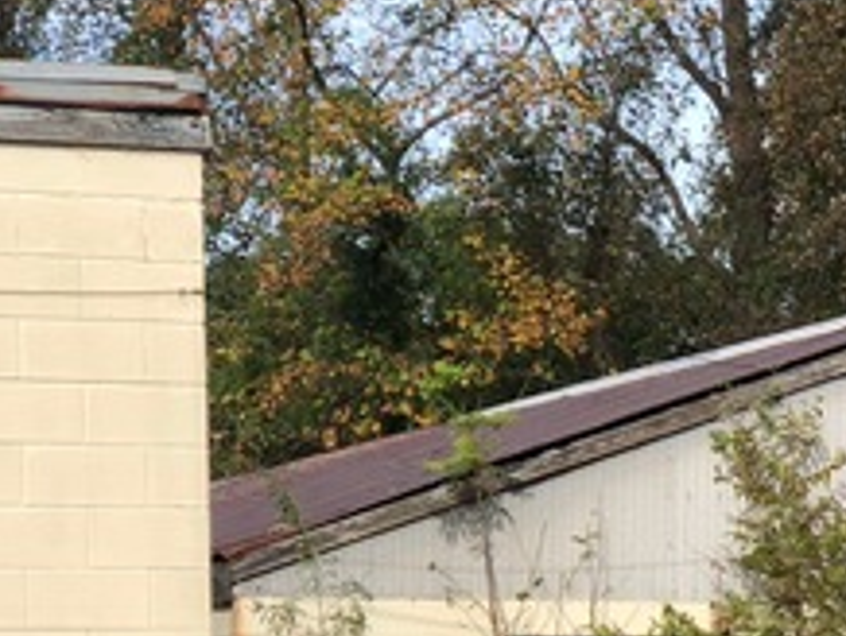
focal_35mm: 202
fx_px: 4942
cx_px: 1116
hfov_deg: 9.6
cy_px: 884
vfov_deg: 7.3
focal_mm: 6.6
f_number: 2.8
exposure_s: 1/312
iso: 20
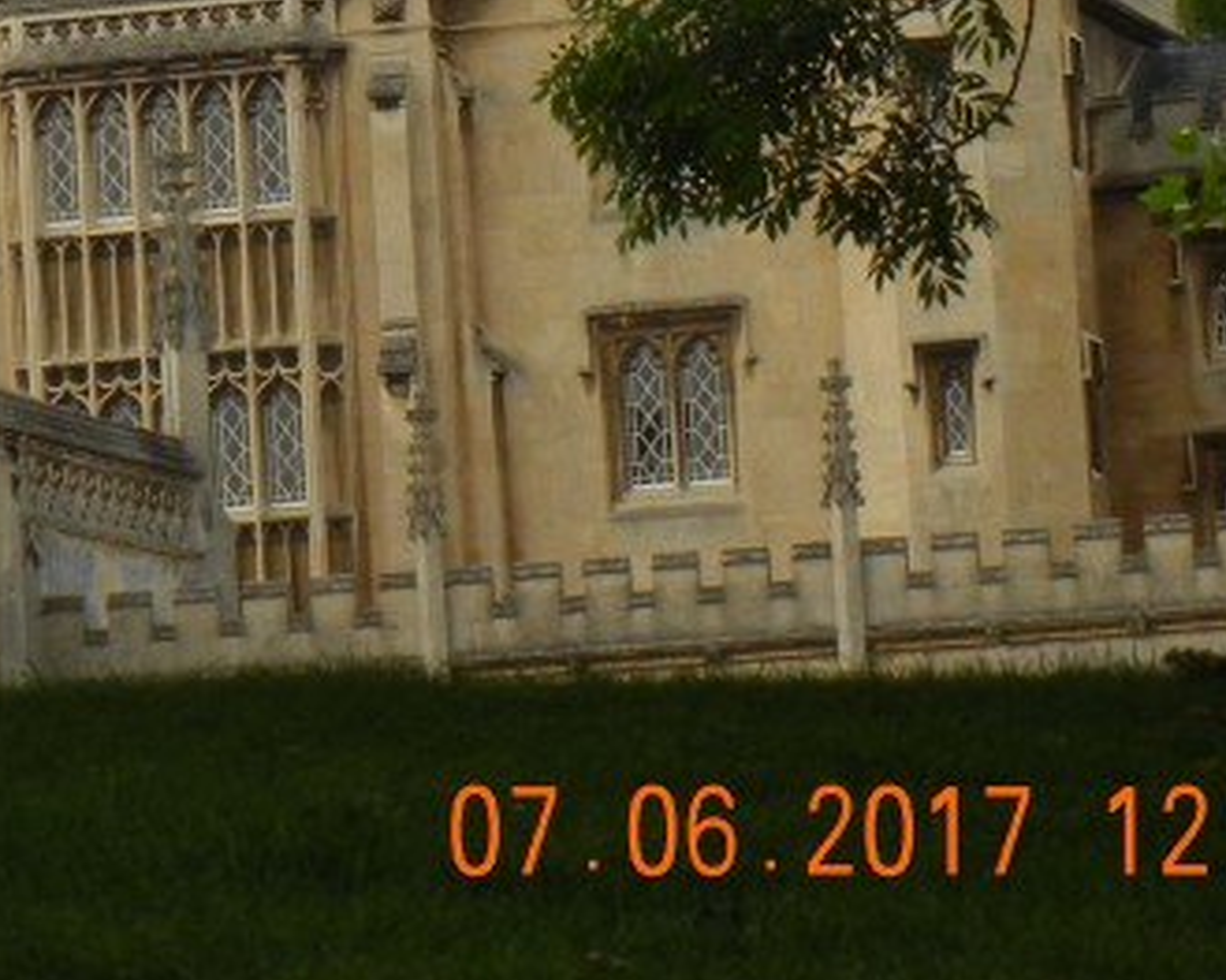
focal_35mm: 310
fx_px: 11245
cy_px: -302
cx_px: -287
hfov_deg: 6.2
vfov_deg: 5.0
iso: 160
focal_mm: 18.3
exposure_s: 1/453
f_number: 4.5
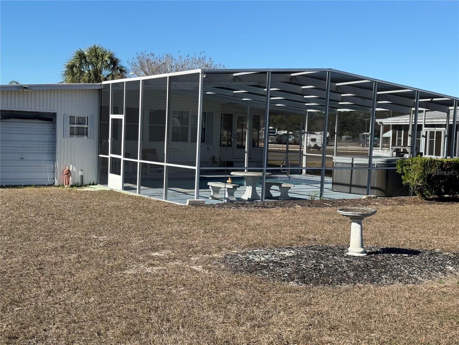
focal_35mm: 48
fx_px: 636
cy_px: 172
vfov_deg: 30.3
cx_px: 230
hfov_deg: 39.7
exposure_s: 1/5208
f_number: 1.78
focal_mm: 6.76
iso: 100
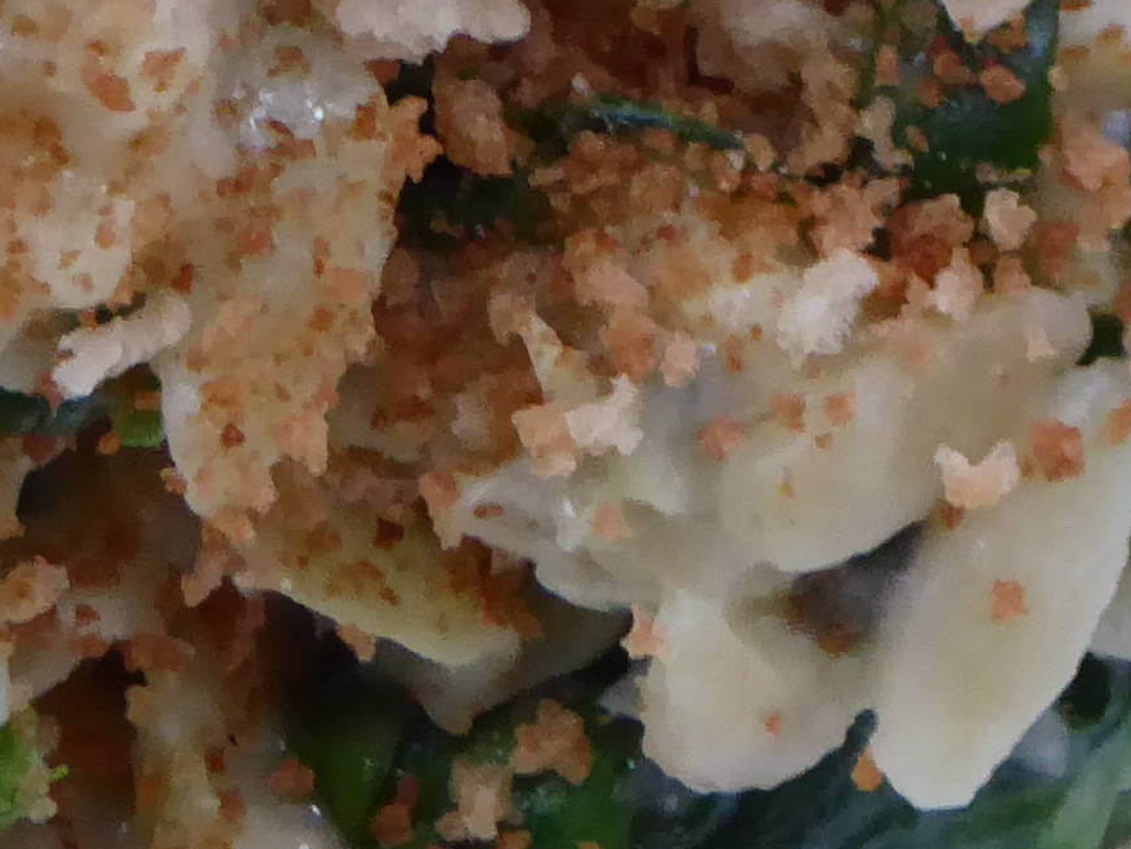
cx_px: 1033
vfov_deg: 1.9
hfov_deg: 2.6
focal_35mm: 765
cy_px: -508
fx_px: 25001
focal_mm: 27.1
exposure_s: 1/25
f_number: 5.4
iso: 400
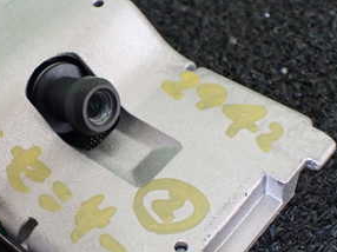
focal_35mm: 63
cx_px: 77
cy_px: 132
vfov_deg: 23.2
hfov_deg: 30.1
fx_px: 613
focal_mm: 5.4
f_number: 2.3
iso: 800
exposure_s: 1/80
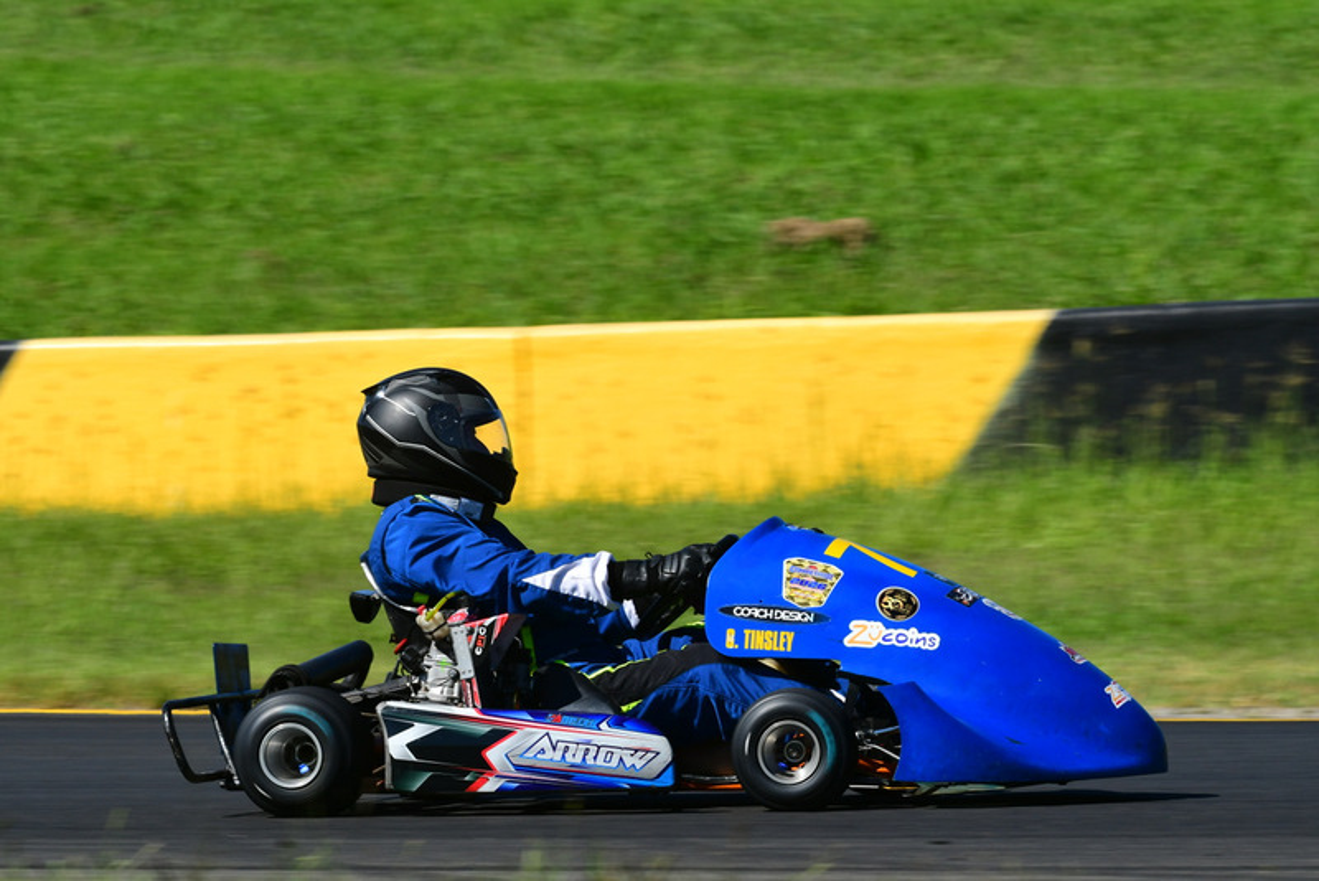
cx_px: 660
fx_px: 13194
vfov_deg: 3.8
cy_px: 440
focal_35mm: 360
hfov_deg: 5.7
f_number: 13
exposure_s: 1/640
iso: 500
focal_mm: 240
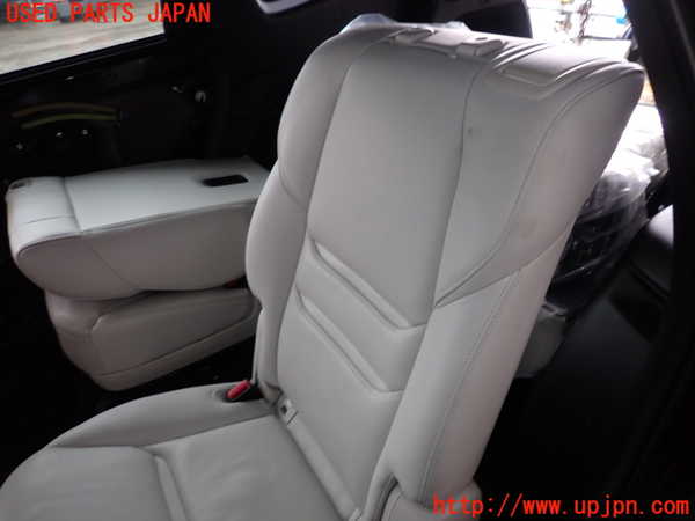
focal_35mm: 25
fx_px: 502
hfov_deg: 69.4
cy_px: 260
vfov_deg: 54.9
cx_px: 348
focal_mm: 4.5
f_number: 2
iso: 200
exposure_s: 1/30
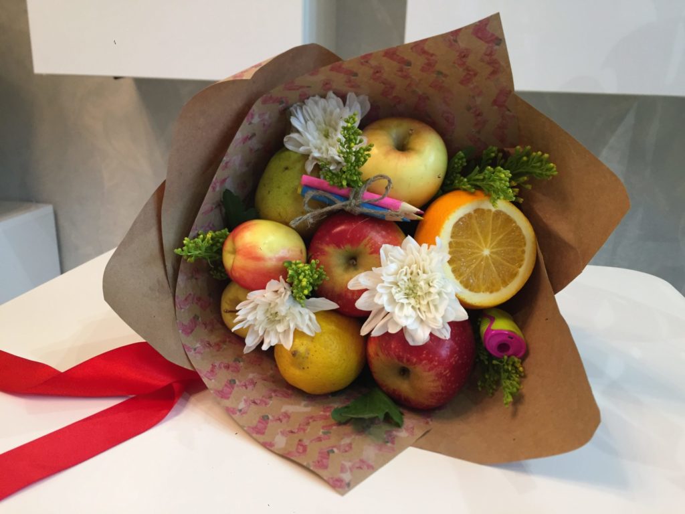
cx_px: 342
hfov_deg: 61.7
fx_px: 574
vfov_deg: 48.2
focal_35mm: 29
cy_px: 257
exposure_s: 1/33
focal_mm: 4.15
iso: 125
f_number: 2.2
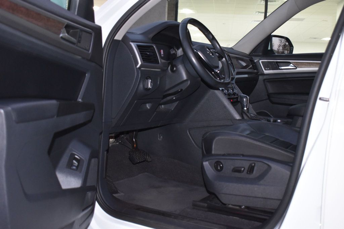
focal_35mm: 44
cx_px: 172
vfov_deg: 30.8
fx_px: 416
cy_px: 114
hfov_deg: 45.0
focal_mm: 29
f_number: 4.2
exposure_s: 1/60
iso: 1600
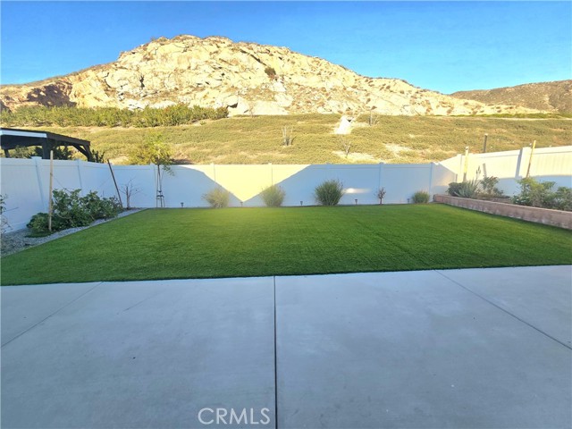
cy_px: 214
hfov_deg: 106.2
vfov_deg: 89.9
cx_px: 286
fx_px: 215
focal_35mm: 13
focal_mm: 2.2
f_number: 2.2
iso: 50
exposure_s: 1/1111
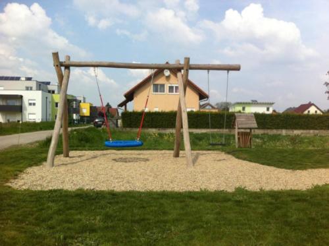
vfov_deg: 40.6
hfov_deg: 52.7
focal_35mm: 35
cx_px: 164
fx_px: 332
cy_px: 123
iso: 80
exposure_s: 1/1436
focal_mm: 3.85
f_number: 2.8
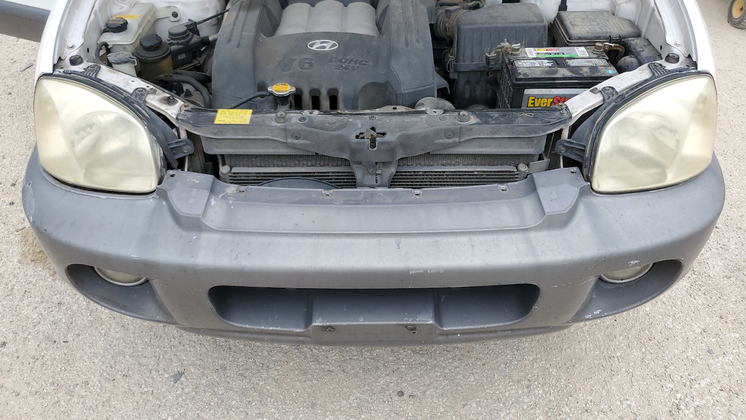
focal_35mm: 29
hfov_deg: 66.1
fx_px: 574
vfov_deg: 40.1
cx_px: 377
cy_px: 190
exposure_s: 1/833
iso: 50
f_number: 1.5
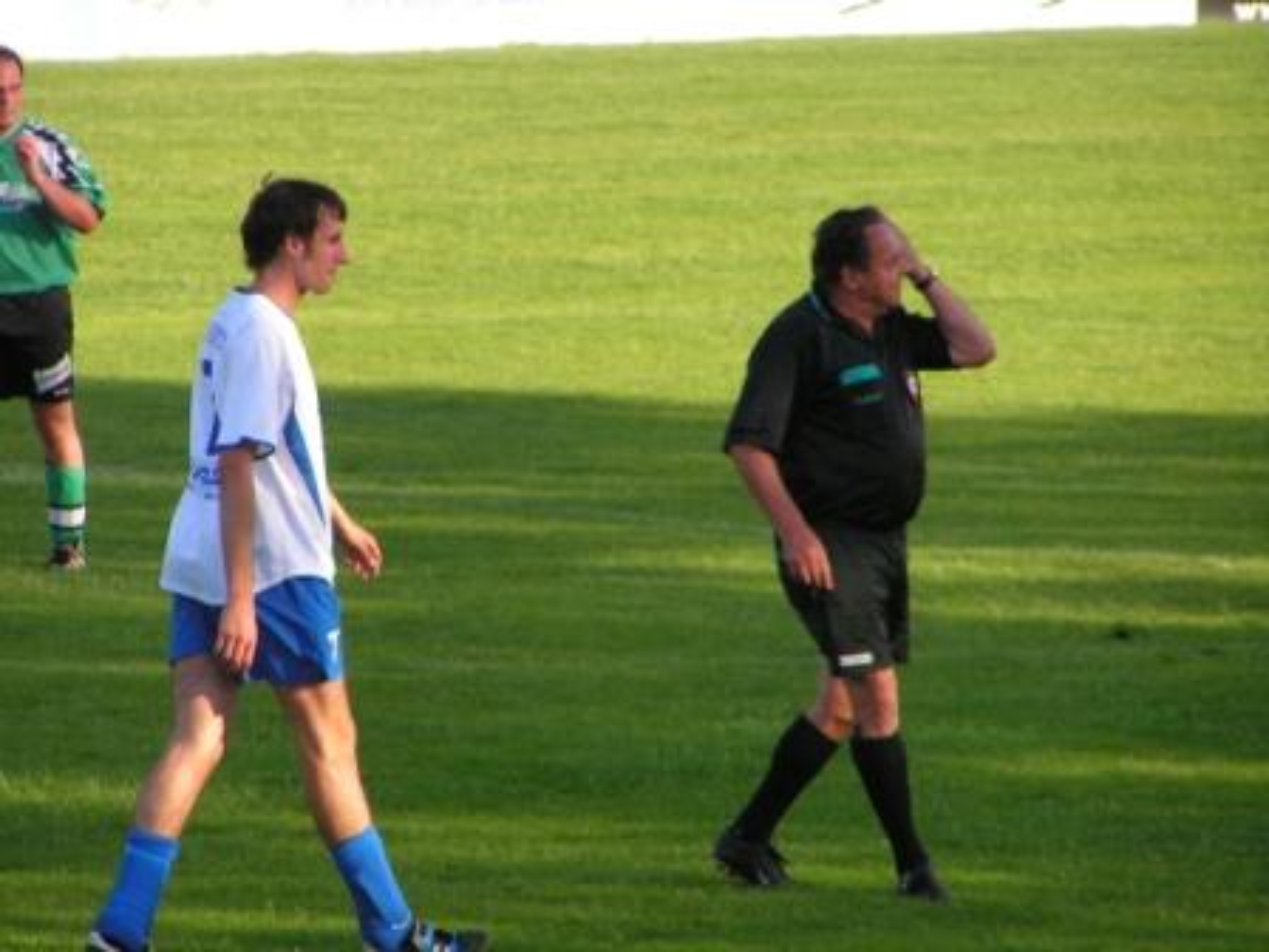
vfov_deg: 4.2
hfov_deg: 5.6
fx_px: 12977
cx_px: 634
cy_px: 476
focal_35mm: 354
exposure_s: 1/640
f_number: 3.5
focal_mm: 58.7
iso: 100
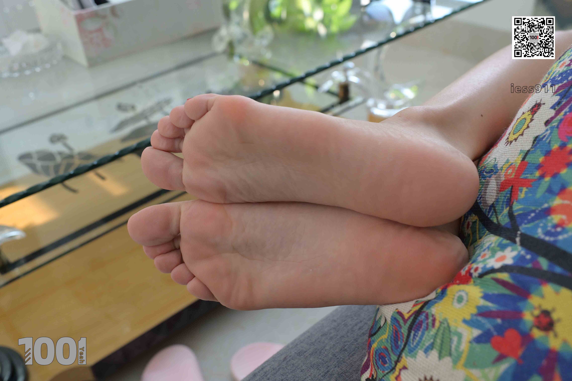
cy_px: 190
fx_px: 556
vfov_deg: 37.9
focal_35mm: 35
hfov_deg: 54.4
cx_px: 286
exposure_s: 1/200
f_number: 5.6
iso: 1250
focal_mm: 35
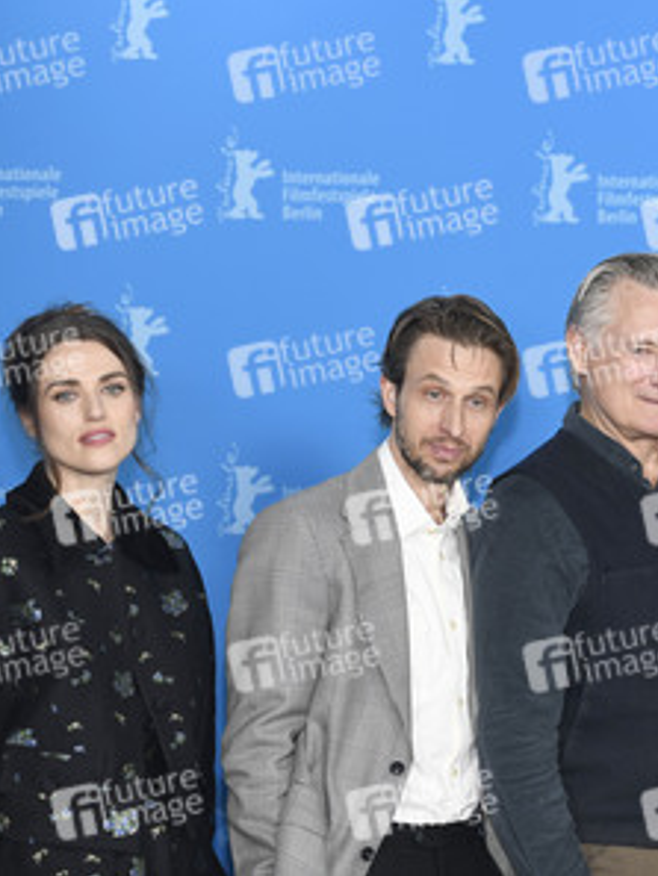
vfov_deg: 19.3
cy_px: 437
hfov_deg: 14.3
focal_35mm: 102
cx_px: 639
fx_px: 2583
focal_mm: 70
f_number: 3.5
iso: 800
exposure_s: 1/320
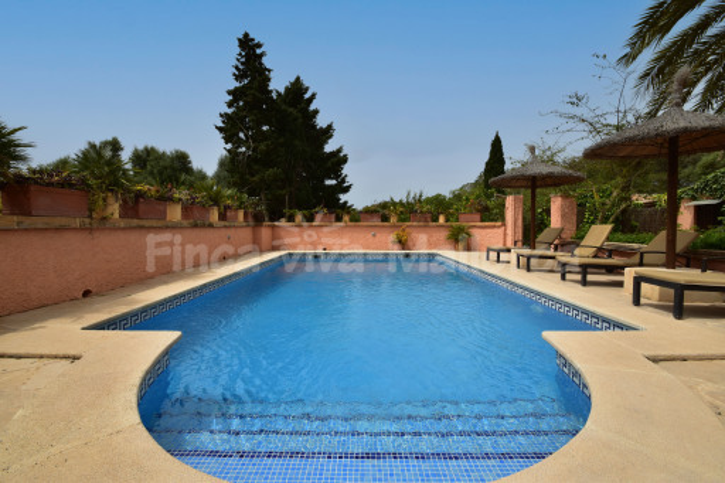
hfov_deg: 100.4
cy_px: 242
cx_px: 362
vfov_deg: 77.3
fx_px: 302
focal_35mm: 15
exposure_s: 1/500
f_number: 11
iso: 250
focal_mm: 10
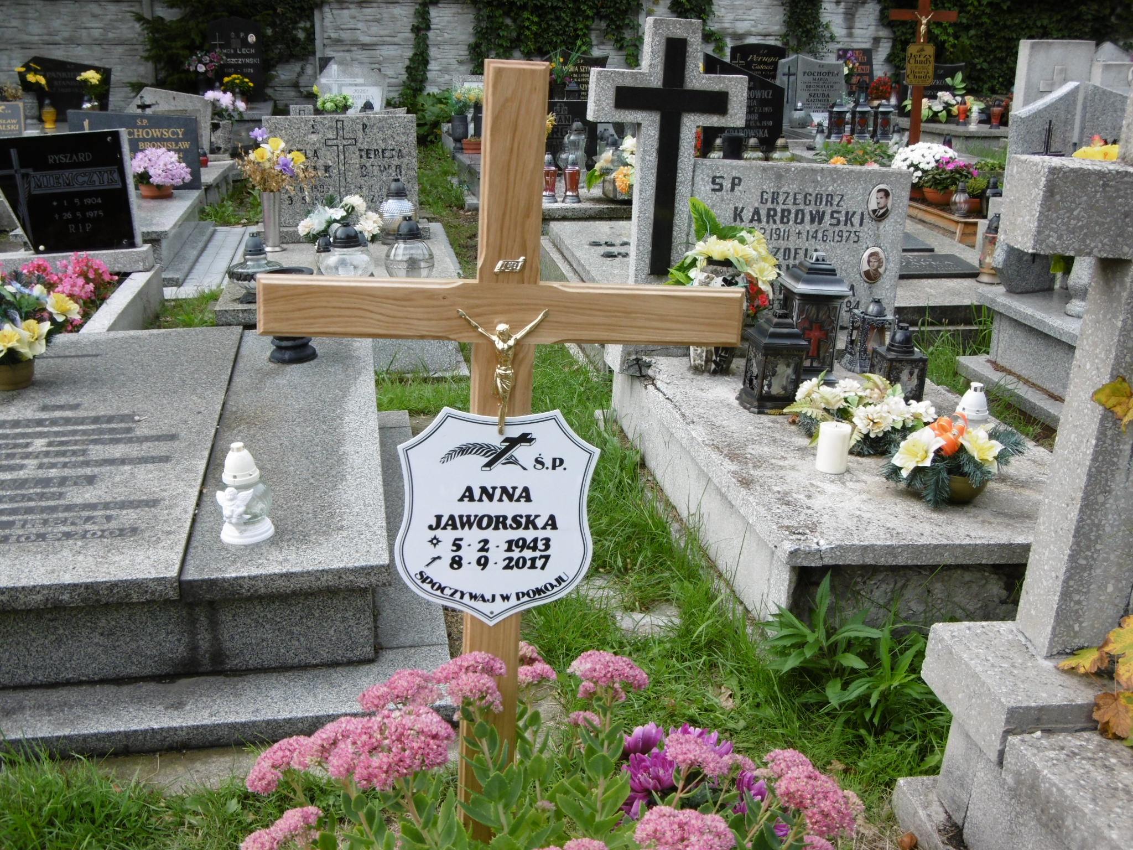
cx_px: 566
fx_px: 1407
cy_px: 425
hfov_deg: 43.9
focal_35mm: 43
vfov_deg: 33.6
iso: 100
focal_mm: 7.7
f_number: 3.8
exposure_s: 1/250
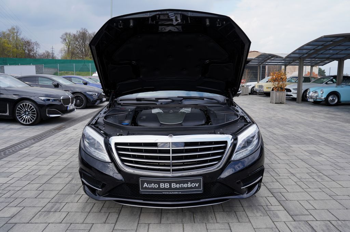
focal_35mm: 26
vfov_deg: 49.3
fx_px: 252
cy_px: 116
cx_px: 175
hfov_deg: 69.5
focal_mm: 26
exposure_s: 1/160
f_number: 6.3
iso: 100
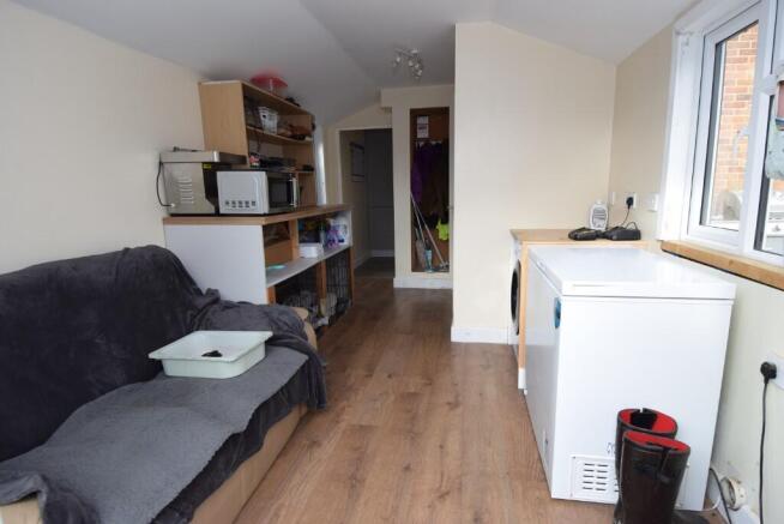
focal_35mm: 18
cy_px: 262
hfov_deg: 90.0
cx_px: 392
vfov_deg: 67.5
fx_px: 392
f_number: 6.3
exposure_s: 1/160
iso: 400
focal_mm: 12
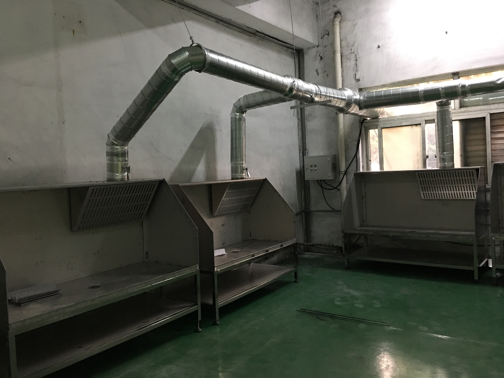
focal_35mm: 29
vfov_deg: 48.2
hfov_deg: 61.7
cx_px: 252
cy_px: 189
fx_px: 422
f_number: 2.2
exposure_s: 1/8
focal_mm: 4.15
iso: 125
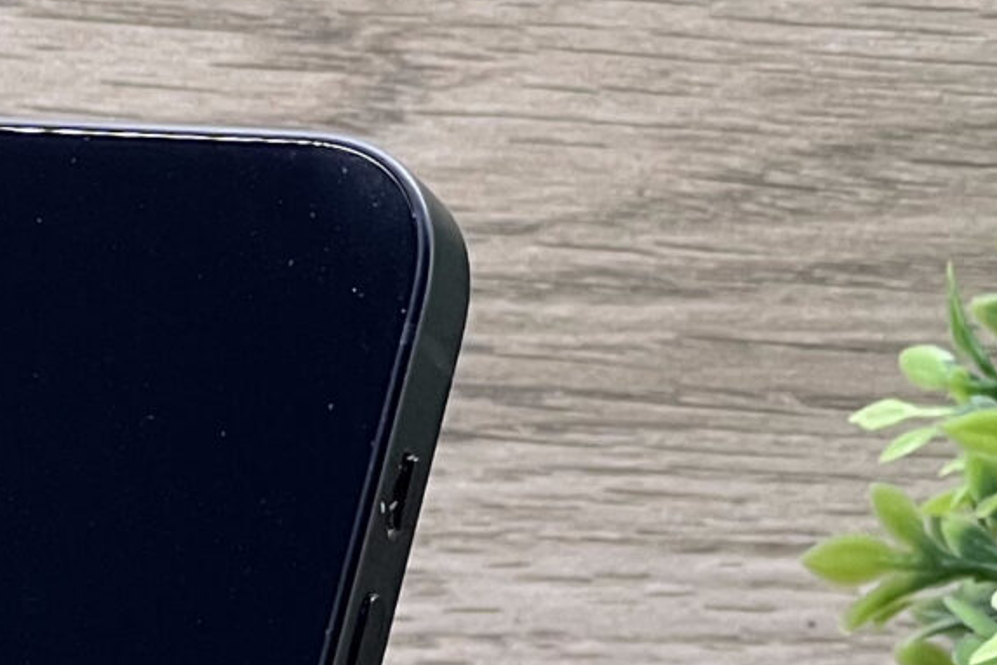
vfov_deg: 3.8
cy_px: 1032
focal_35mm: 358
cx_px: -164
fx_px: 9914
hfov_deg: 5.7
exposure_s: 1/100
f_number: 2.8
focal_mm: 9
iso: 80
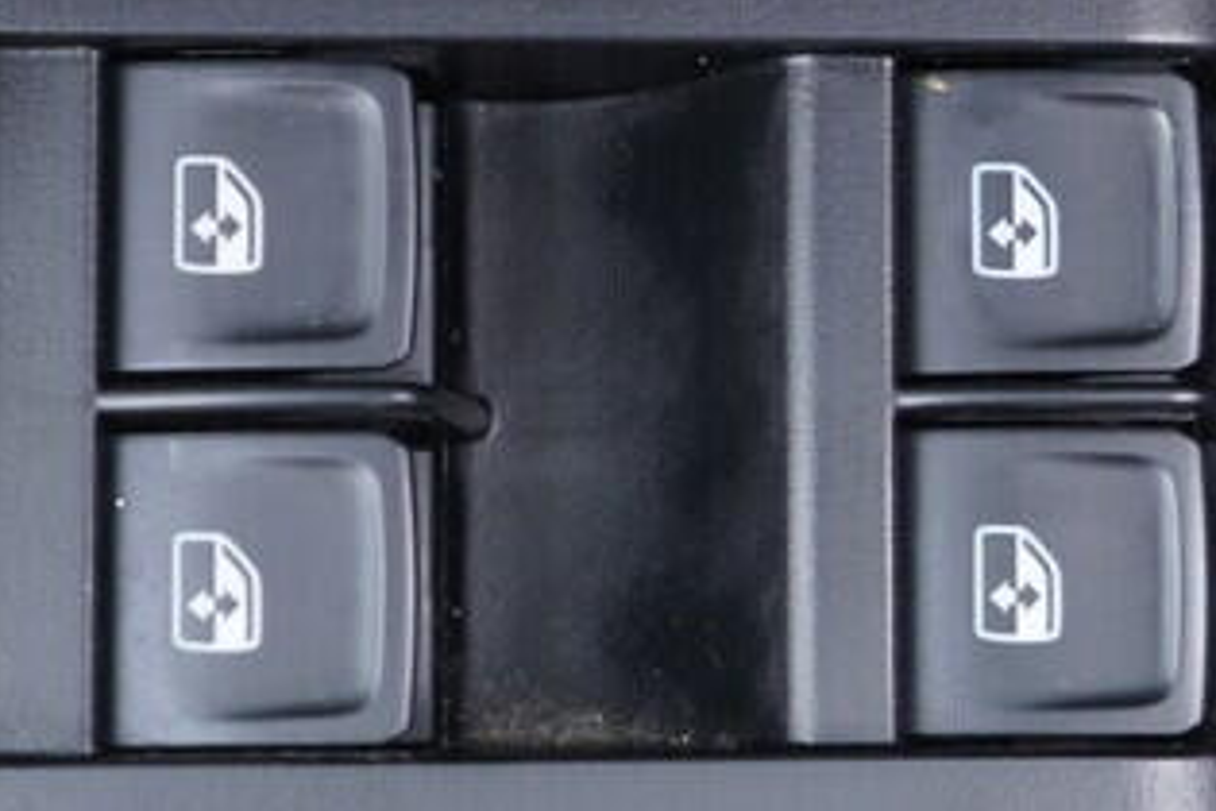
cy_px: 442
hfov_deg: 17.2
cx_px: 1096
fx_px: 3952
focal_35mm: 117
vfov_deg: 11.7
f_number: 2.8
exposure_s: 1/40
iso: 400
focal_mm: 24
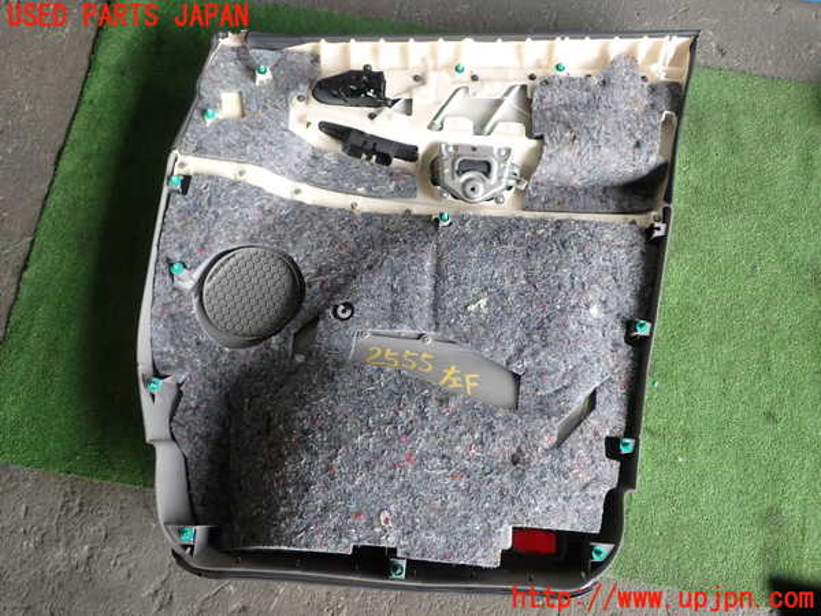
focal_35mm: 30
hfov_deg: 60.0
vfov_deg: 46.8
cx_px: 410
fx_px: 712
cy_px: 308
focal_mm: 5.4
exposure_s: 1/125
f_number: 2.3
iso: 200
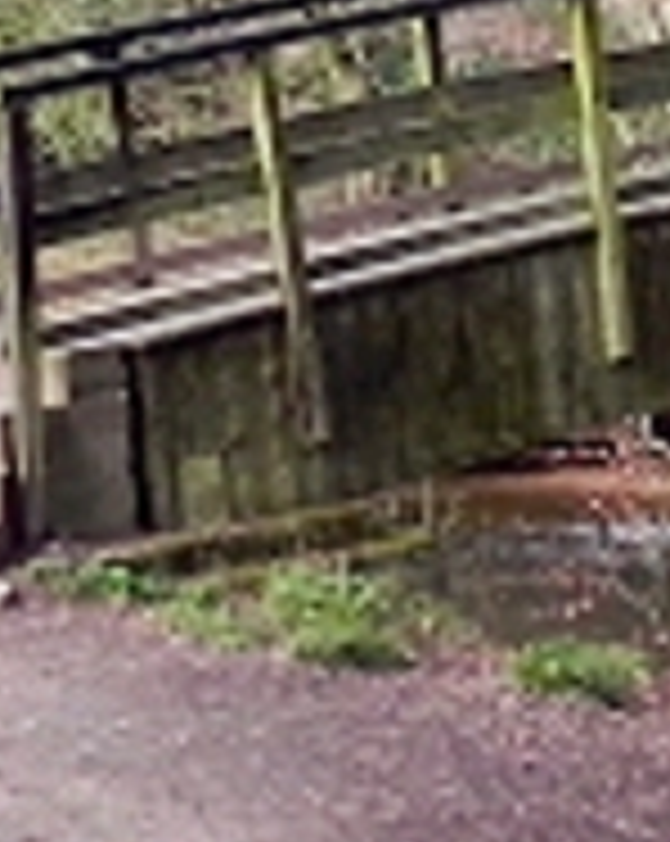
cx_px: 1367
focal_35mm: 182
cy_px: 162
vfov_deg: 10.6
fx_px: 4522
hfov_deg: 8.1
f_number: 3.2
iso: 200
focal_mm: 5.2
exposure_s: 1/184
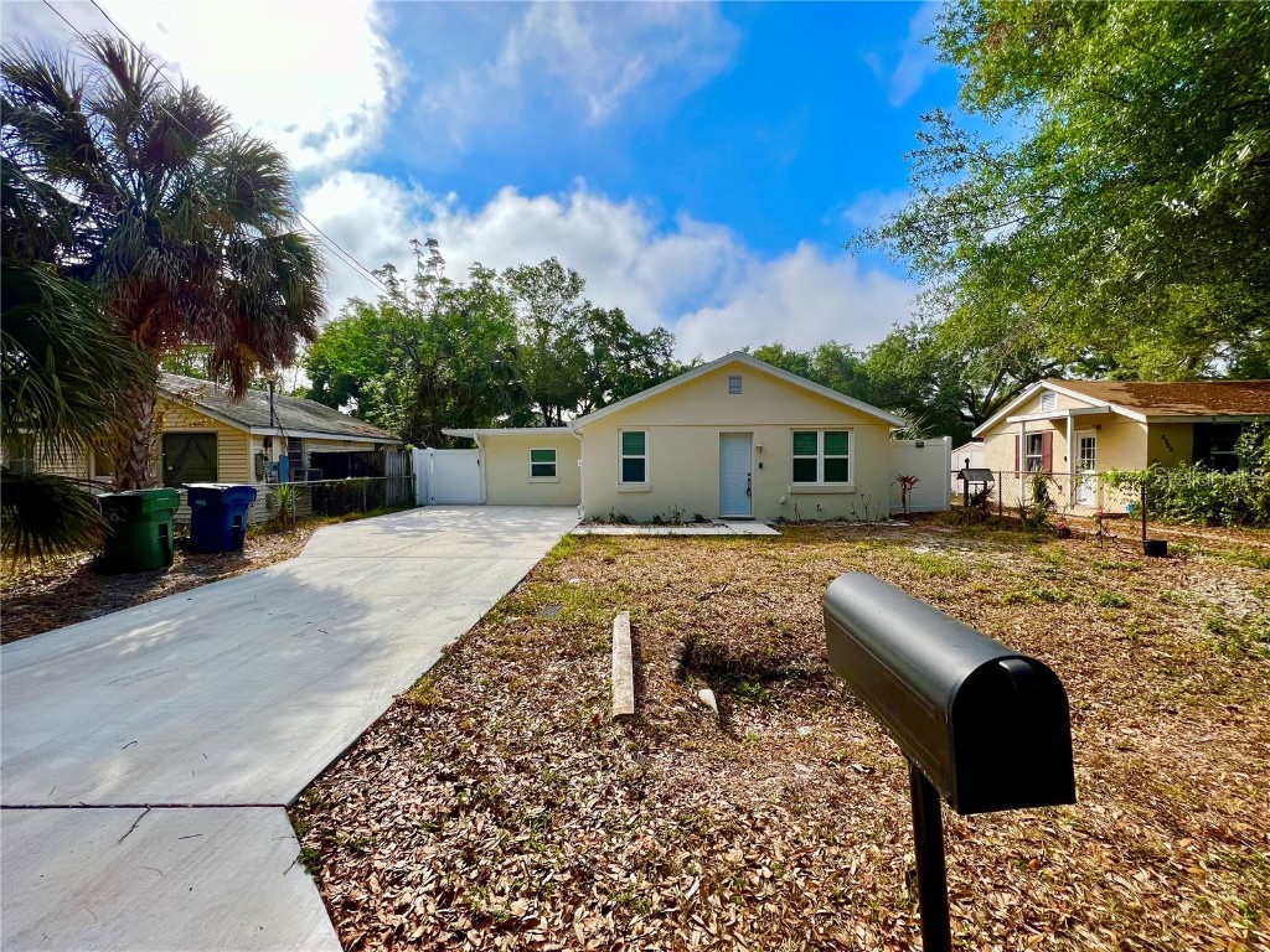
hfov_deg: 106.2
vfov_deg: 89.9
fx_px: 477
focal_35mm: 13
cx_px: 635
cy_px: 476
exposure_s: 1/1946
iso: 32
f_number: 1.8
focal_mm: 1.57
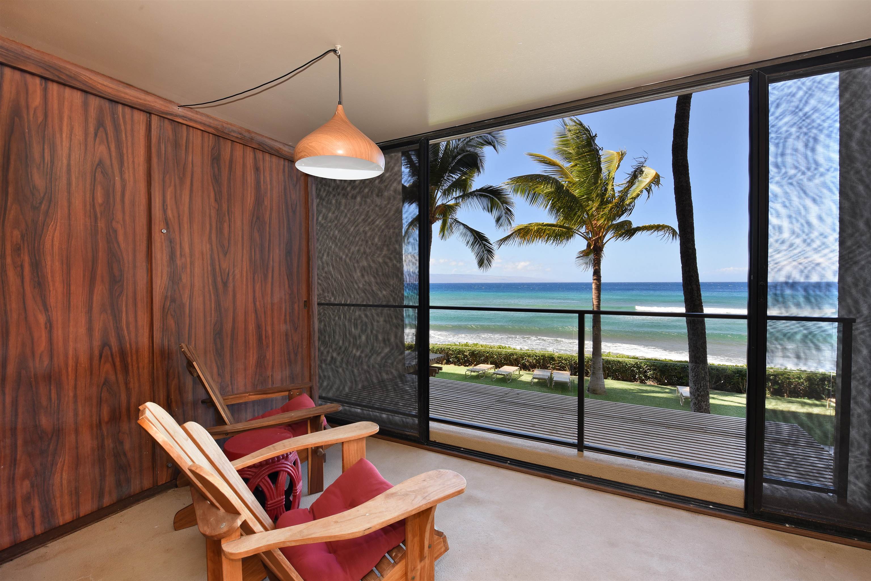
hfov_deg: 96.7
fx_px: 387
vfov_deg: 73.8
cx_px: 436
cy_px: 290
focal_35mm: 16
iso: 720
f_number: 16
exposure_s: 1/13
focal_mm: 16
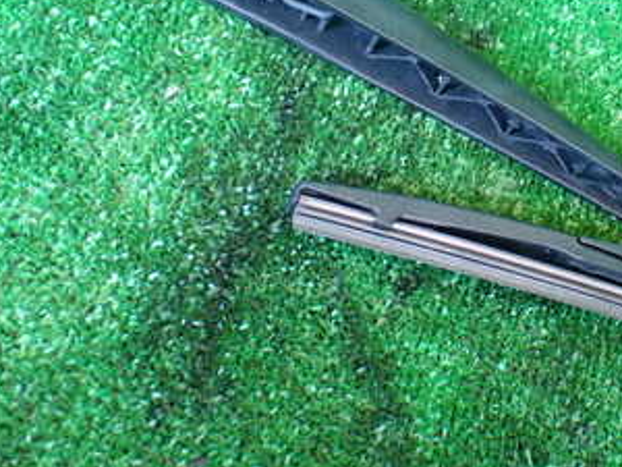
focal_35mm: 60
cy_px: 89
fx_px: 1078
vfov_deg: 24.0
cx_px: 508
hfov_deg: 31.3
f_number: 2.3
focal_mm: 5.4
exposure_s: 1/50
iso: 800
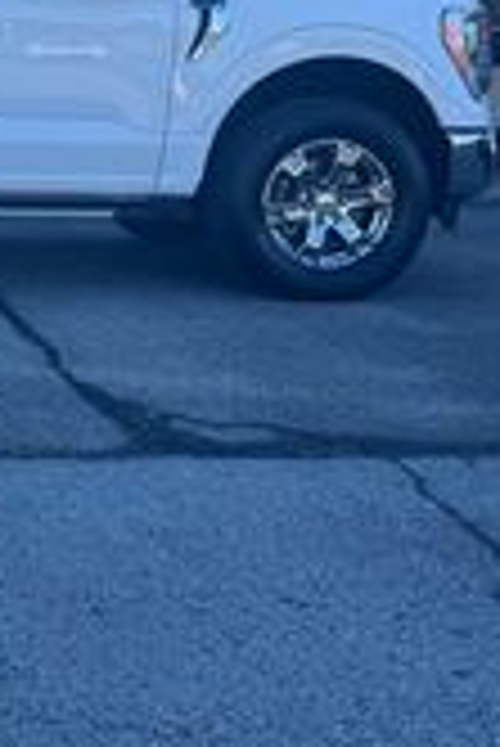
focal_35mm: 60
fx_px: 1247
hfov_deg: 20.4
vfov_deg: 32.8
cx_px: -176
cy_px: 194
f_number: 1.78
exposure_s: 1/1311
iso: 80
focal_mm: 6.76
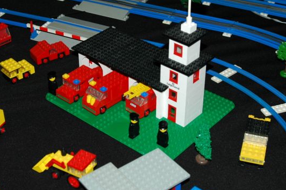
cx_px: 135
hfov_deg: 29.0
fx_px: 553
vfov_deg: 19.4
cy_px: 56
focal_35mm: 70
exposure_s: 1/125
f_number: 5.6
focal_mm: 31
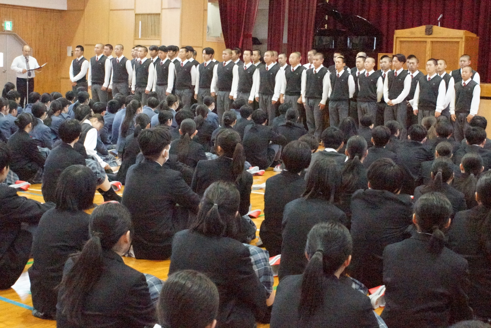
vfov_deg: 25.8
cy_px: 164
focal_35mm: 52
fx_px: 716
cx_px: 246
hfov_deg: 37.9
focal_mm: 35
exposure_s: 1/125
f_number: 10
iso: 16000
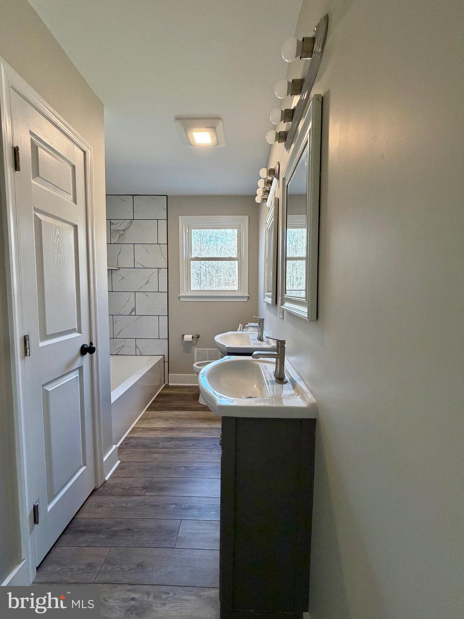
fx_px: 250
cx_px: 232
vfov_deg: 102.1
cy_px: 310
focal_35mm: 14
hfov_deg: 85.7
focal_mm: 2.22
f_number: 2.2
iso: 320
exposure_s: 1/121
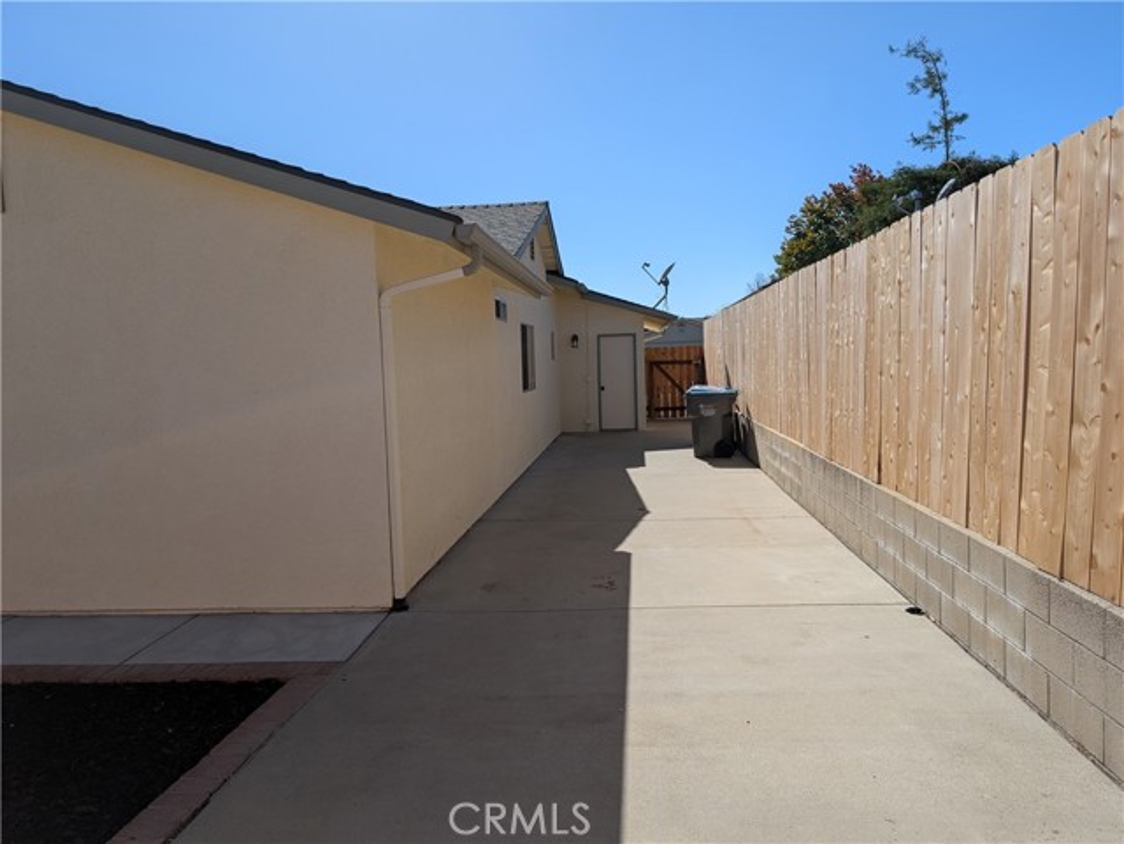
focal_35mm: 24
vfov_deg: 56.9
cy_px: 422
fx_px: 780
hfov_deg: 71.6
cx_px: 562
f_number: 1.68
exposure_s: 1/1572
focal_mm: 6.9
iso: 21
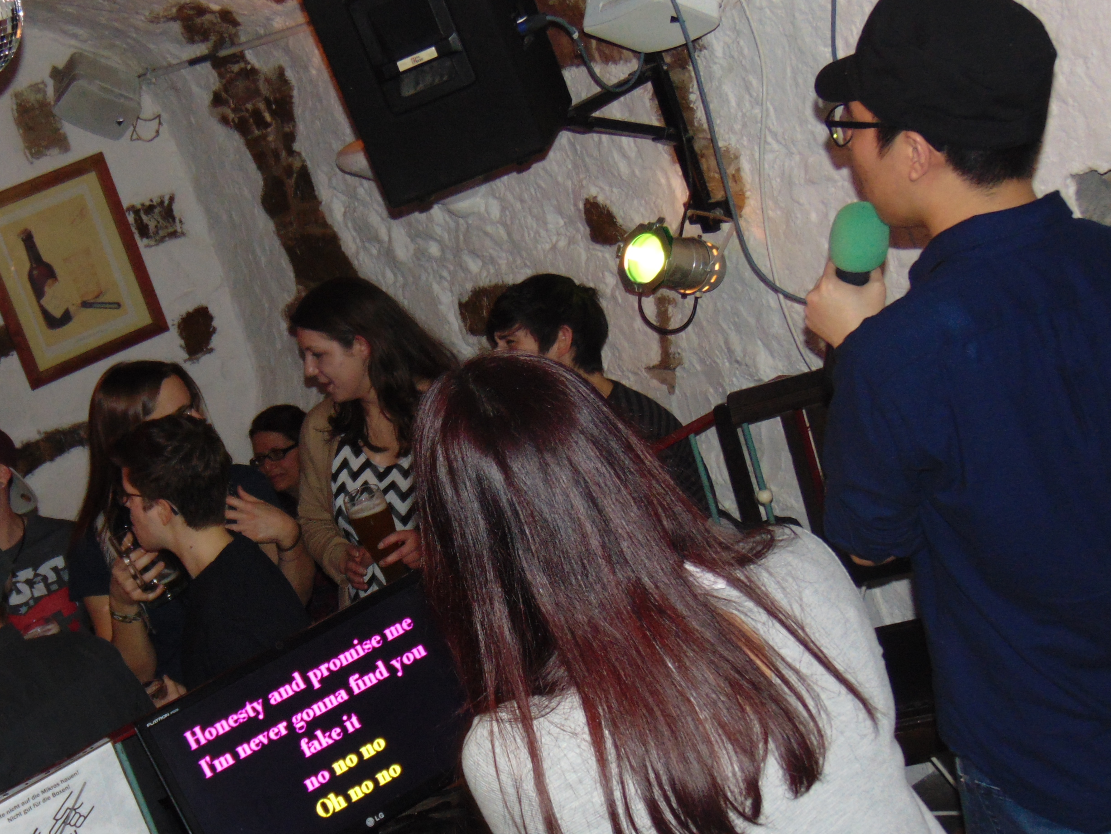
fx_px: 1862
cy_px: 566
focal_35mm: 58
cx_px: 307
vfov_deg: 25.1
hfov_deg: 32.7
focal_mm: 6.9
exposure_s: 1/8
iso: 200
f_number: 3.3
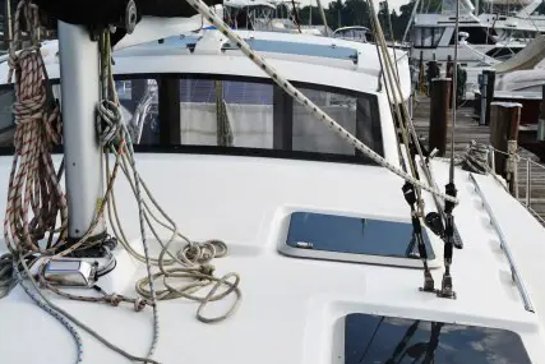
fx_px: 954
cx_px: 399
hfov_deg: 31.4
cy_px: 266
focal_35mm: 63
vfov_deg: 21.4
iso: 100
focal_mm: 28
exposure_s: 1/320
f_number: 8
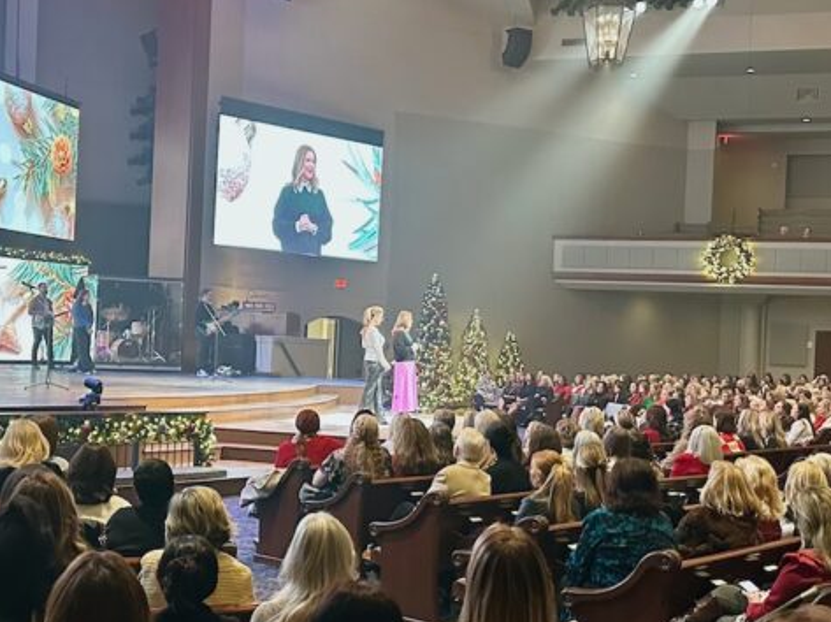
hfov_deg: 36.6
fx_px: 1247
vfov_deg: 28.0
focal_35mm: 52
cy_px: 320
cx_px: 307
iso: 640
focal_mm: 6.86
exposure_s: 1/60
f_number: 1.78
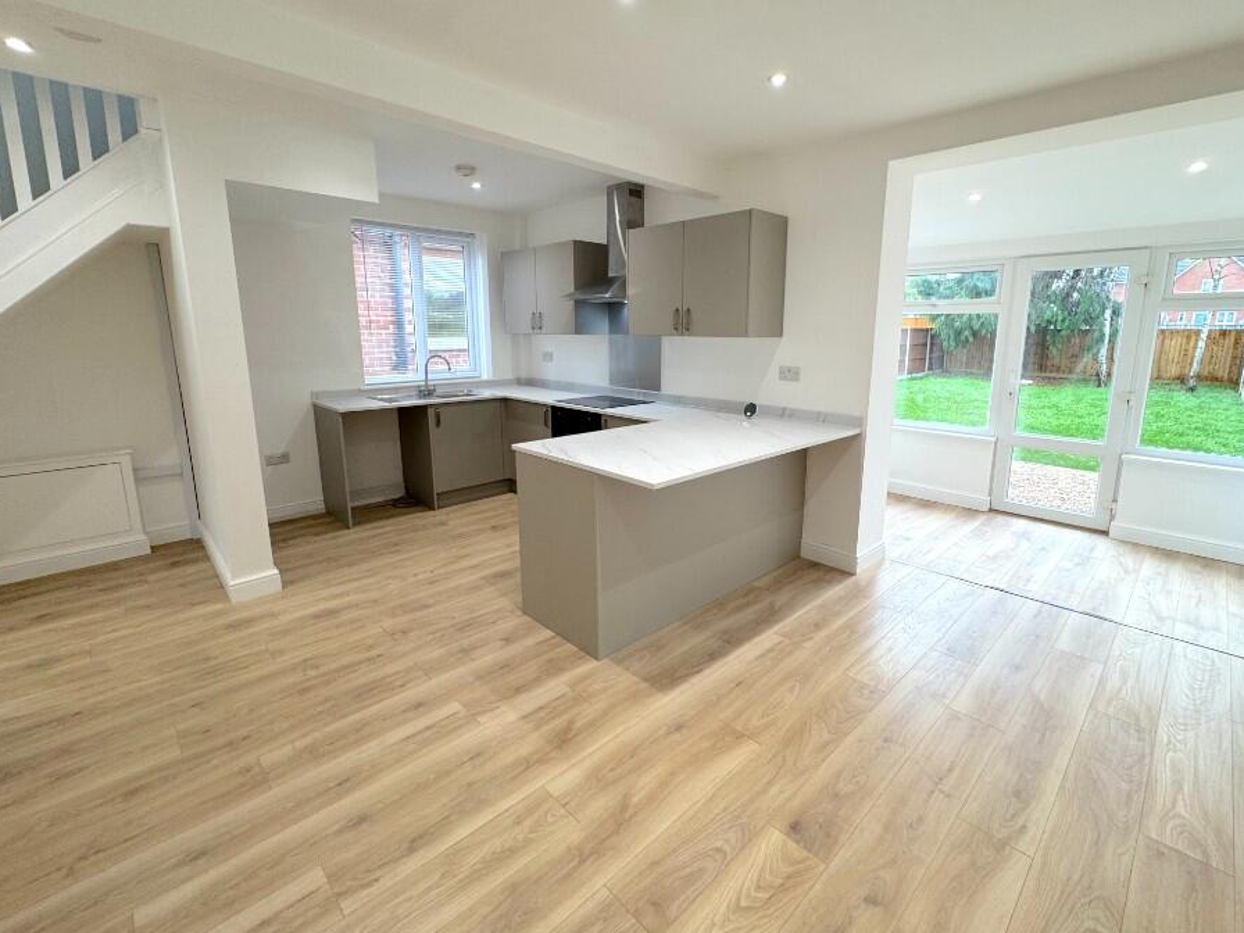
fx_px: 575
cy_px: 433
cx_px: 658
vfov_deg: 78.0
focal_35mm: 16
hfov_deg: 94.4
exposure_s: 1/100
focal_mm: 2.22
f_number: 2.2
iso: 80
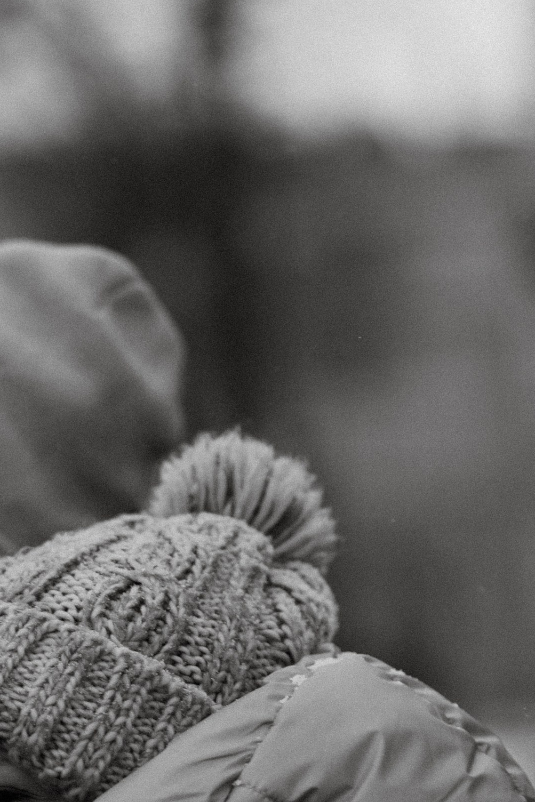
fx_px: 4836
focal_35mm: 217
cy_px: 675
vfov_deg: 9.5
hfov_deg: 6.3
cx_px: 121
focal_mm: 85
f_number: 1.8
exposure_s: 1/800
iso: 100
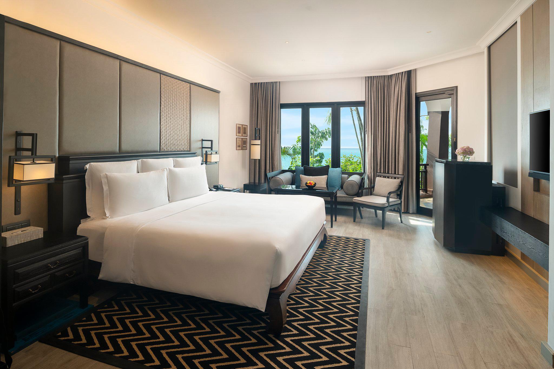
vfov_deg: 64.5
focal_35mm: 19
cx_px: 277
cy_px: 184
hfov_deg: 86.9
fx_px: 292
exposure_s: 1/10
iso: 320
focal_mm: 19
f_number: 8
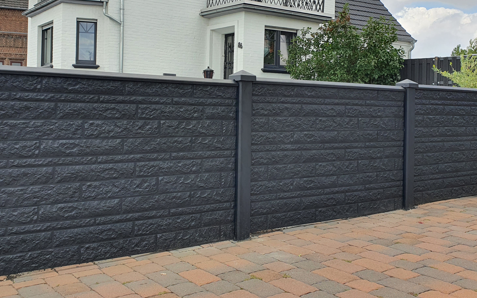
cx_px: 212
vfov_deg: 33.4
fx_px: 494
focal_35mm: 38
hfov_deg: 51.4
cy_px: 108
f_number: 2.4
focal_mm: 4.32
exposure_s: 1/455
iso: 50
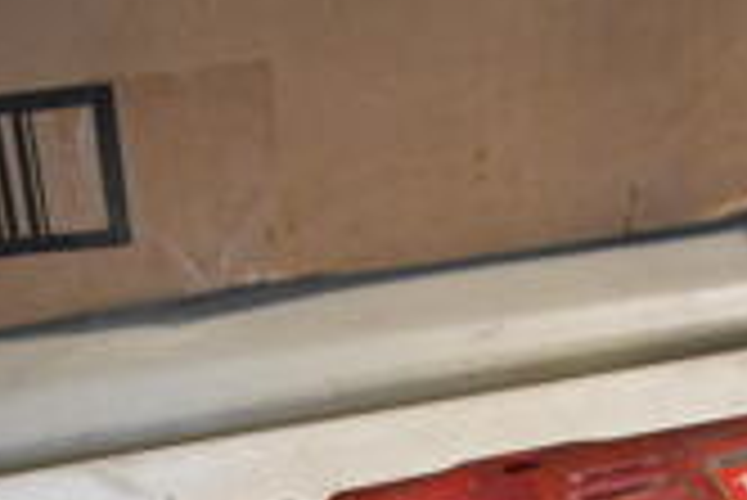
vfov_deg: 12.9
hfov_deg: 20.1
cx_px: 688
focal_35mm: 99
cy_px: 811
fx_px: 2056
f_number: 3.5
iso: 1100
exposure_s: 1/125
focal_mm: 18
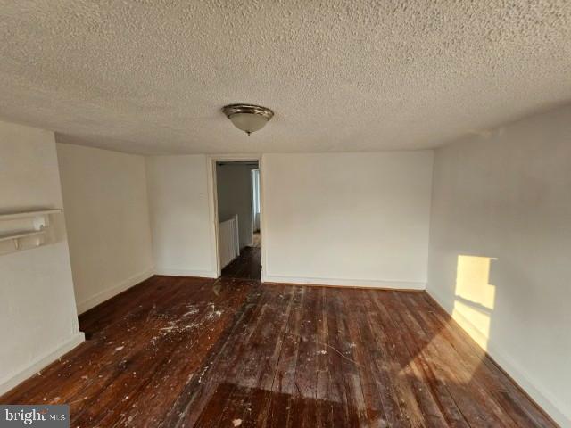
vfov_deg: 89.9
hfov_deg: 106.2
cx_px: 286
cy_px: 214
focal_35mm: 13
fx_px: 214
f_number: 2.2
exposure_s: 1/77.4
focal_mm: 2.2
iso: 200
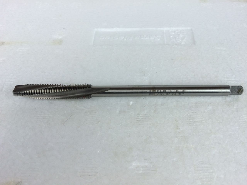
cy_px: 92
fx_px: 207
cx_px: 124
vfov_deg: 48.2
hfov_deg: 61.7
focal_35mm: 29
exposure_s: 1/135
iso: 32
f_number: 2.2
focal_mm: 4.15
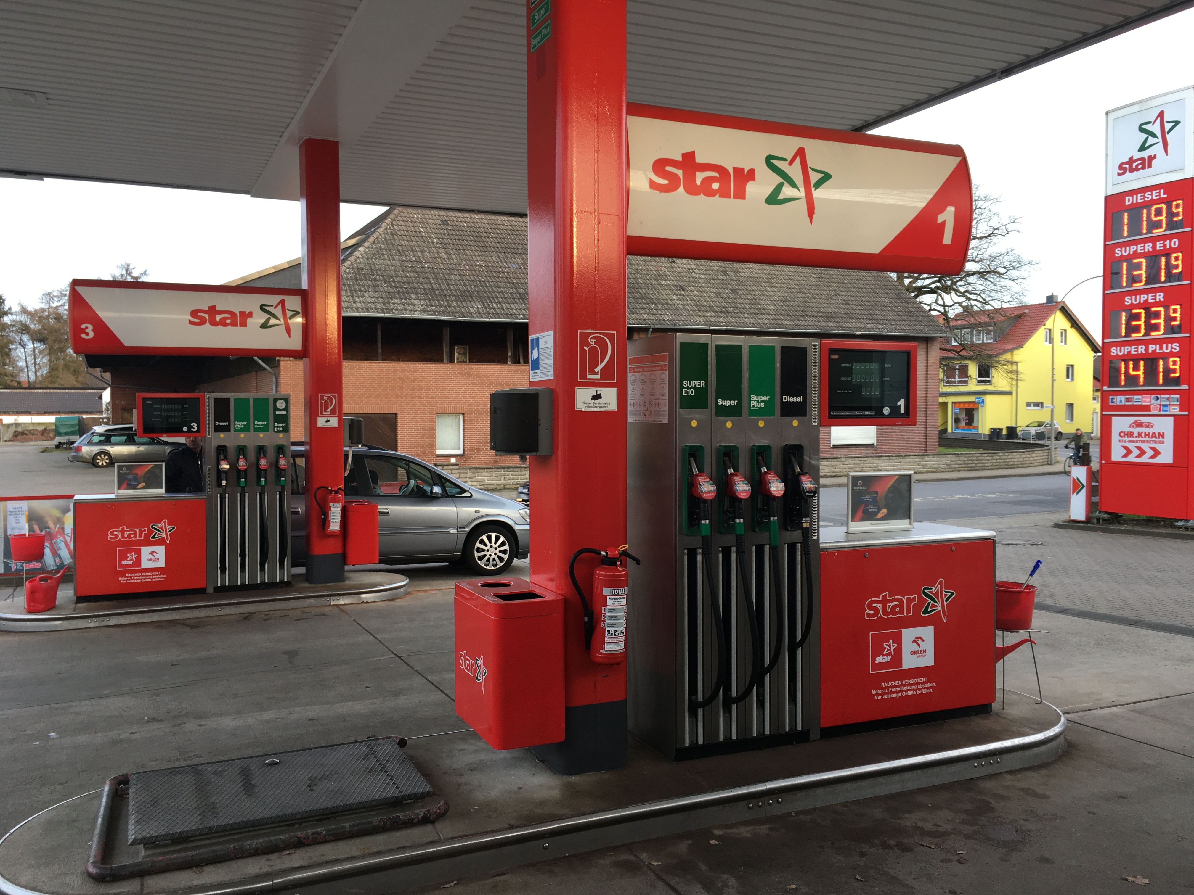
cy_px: 448
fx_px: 1000
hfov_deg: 61.7
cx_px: 597
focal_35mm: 29
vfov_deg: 48.2
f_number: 2.2
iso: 32
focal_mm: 4.15
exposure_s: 1/100
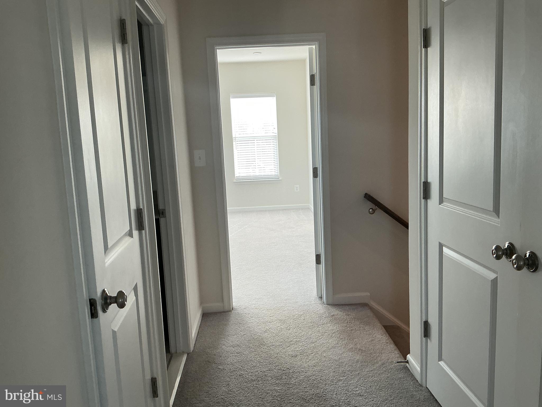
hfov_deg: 61.7
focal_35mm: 29
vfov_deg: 48.2
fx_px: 454
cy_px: 204
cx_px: 271
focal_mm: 3
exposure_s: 1/120
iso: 64
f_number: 1.8
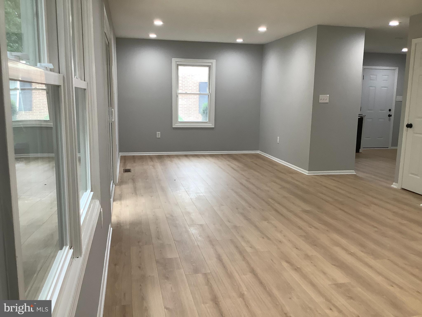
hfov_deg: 58.4
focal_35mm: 31
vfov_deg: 45.4
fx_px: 378
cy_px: 158
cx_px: 211
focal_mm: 3.3
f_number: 2.4
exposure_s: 1/60
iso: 100
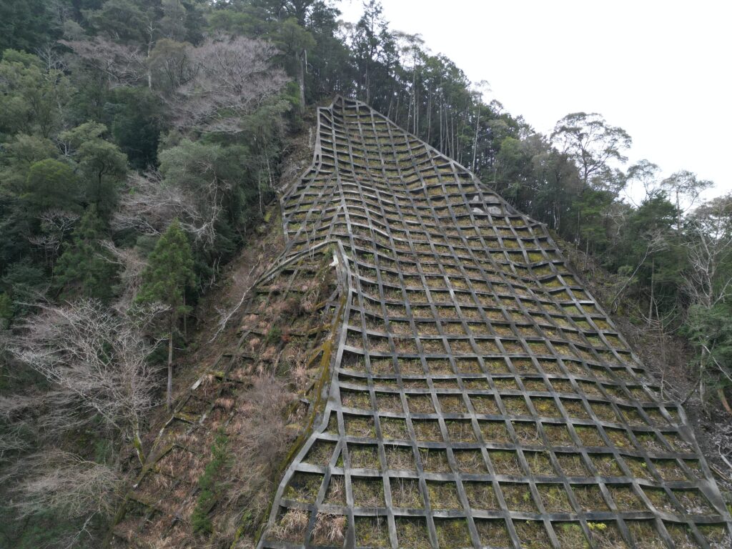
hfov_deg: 71.6
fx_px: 508
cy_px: 274
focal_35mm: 24
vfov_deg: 56.8
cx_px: 366
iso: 150
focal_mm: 6.72
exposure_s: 1/640
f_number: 1.7
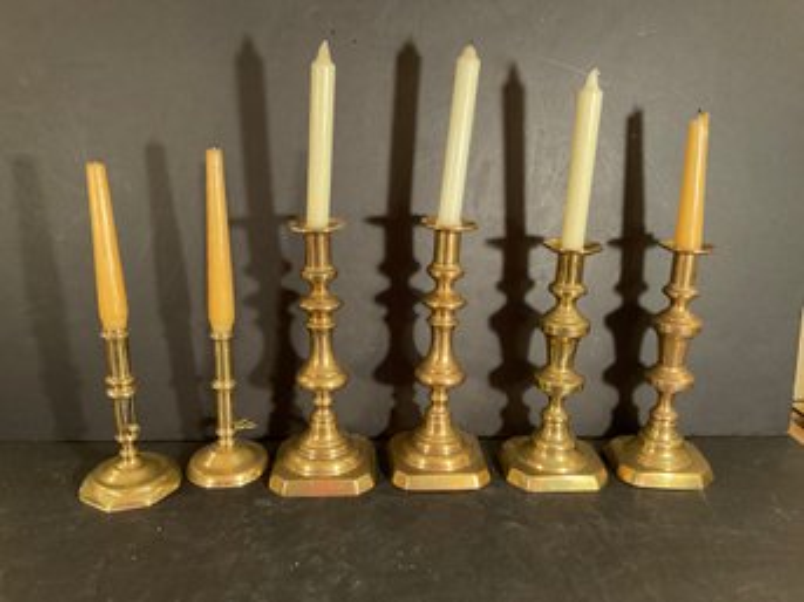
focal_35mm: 29
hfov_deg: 61.7
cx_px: 402
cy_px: 301
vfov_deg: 48.2
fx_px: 673
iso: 250
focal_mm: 3
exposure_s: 1/60
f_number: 1.8
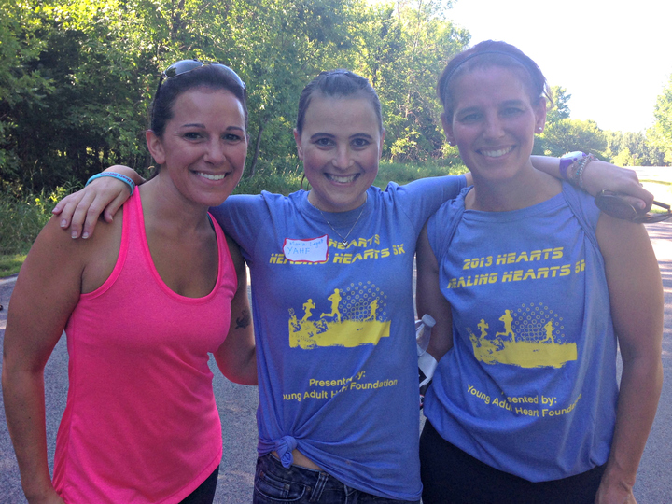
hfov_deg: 55.4
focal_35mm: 33
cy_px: 252
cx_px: 336
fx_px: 641
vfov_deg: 42.9
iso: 50
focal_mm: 4.13
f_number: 2.4
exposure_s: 1/160
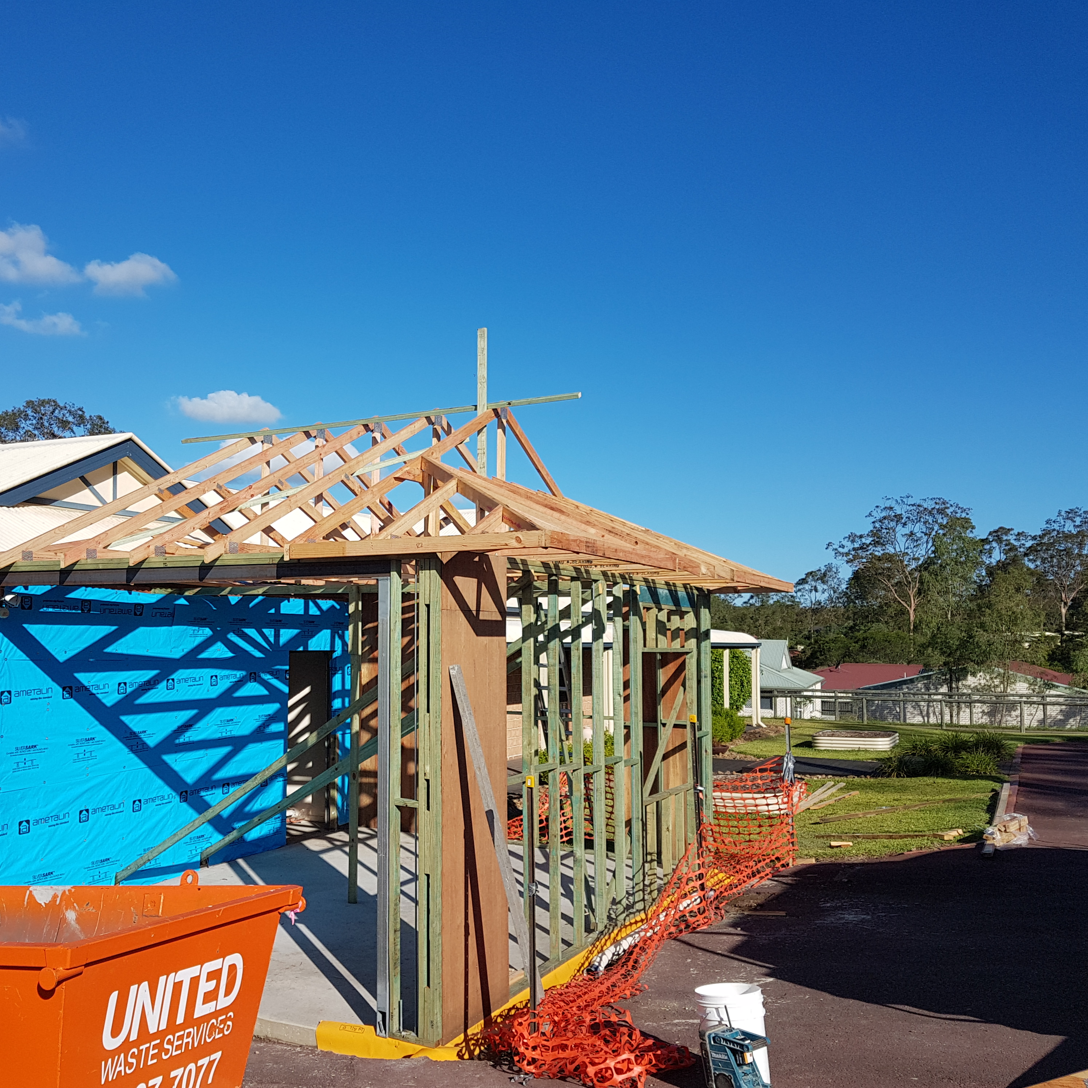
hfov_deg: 51.8
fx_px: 1102
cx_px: 384
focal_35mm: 31
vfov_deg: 52.5
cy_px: 541
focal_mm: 4.2
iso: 40
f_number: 1.7
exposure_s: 1/3016
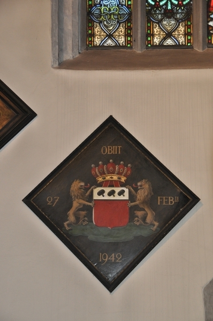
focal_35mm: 72
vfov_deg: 28.1
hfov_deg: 18.9
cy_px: 160
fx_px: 641
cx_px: 106
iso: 800
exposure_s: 1/60
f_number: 4.5
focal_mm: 48
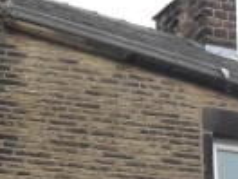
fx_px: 1066
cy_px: 330
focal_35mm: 155
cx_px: 147
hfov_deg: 12.7
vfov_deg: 9.1
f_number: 3.2
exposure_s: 1/45
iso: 240
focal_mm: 6.3
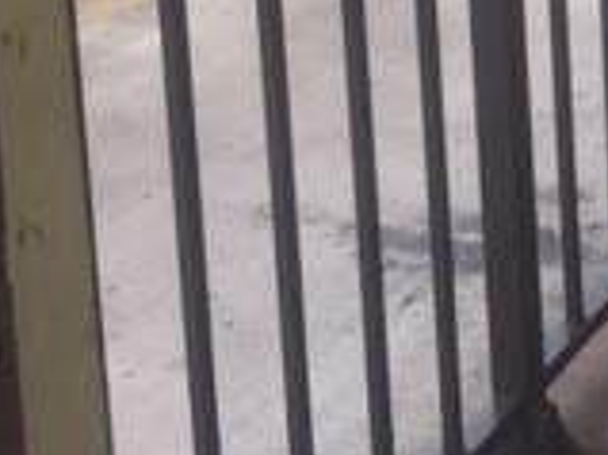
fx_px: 2053
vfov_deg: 11.8
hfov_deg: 16.0
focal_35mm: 117
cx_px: 784
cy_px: -321
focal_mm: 4.15
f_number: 2.2
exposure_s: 1/425
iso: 32
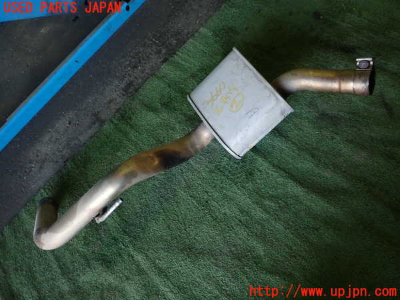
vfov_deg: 46.8
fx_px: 347
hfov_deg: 60.0
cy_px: 150
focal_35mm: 30
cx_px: 200
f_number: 2.3
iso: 200
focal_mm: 5.4
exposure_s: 1/40
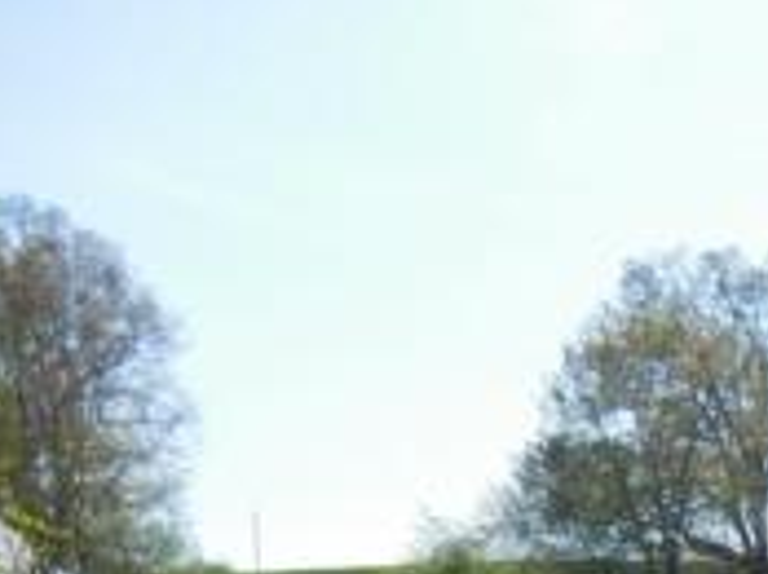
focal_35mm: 92
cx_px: 980
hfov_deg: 19.7
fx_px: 2038
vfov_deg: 14.4
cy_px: 971
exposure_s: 1/1250
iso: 125
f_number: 3.3
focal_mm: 4.5
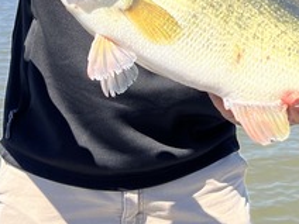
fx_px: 605
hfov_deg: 27.7
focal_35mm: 70
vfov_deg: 19.9
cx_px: 183
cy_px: -37
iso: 50
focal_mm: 5.7
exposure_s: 1/2404
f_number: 1.5
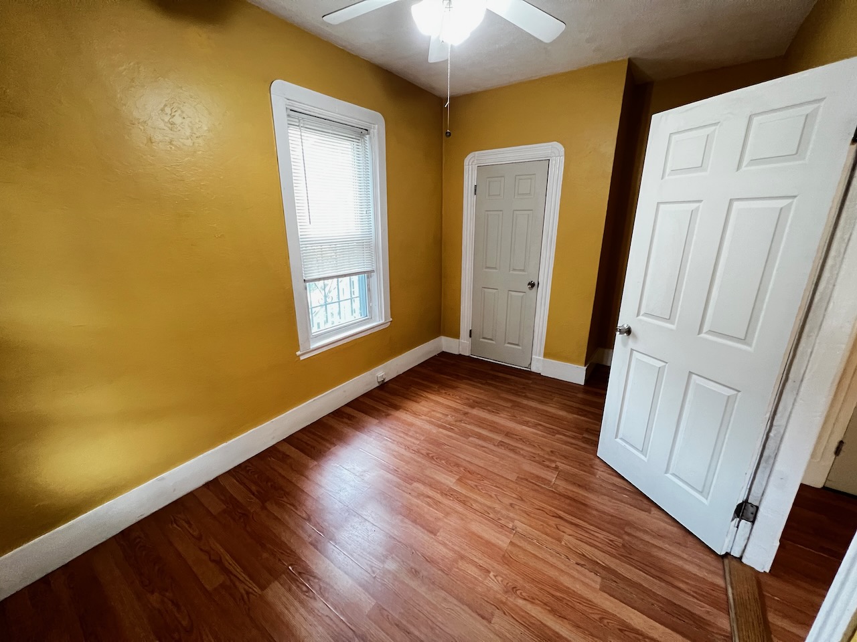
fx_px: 322
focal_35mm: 13
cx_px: 428
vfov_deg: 89.9
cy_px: 321
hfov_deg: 106.2
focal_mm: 1.57
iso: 500
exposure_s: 1/60
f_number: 1.8
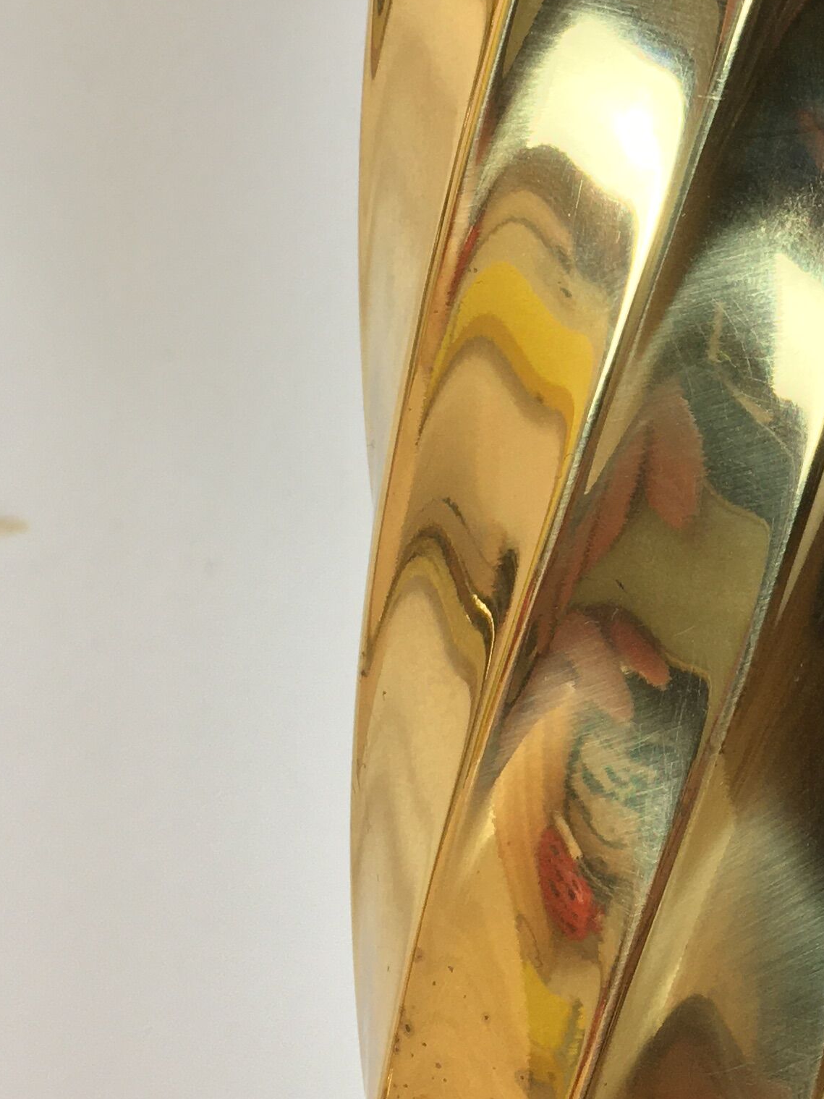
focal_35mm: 77
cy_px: 164
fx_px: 2444
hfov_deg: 18.7
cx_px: 775
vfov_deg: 24.8
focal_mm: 4.15
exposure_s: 1/33
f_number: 2.2
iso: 32
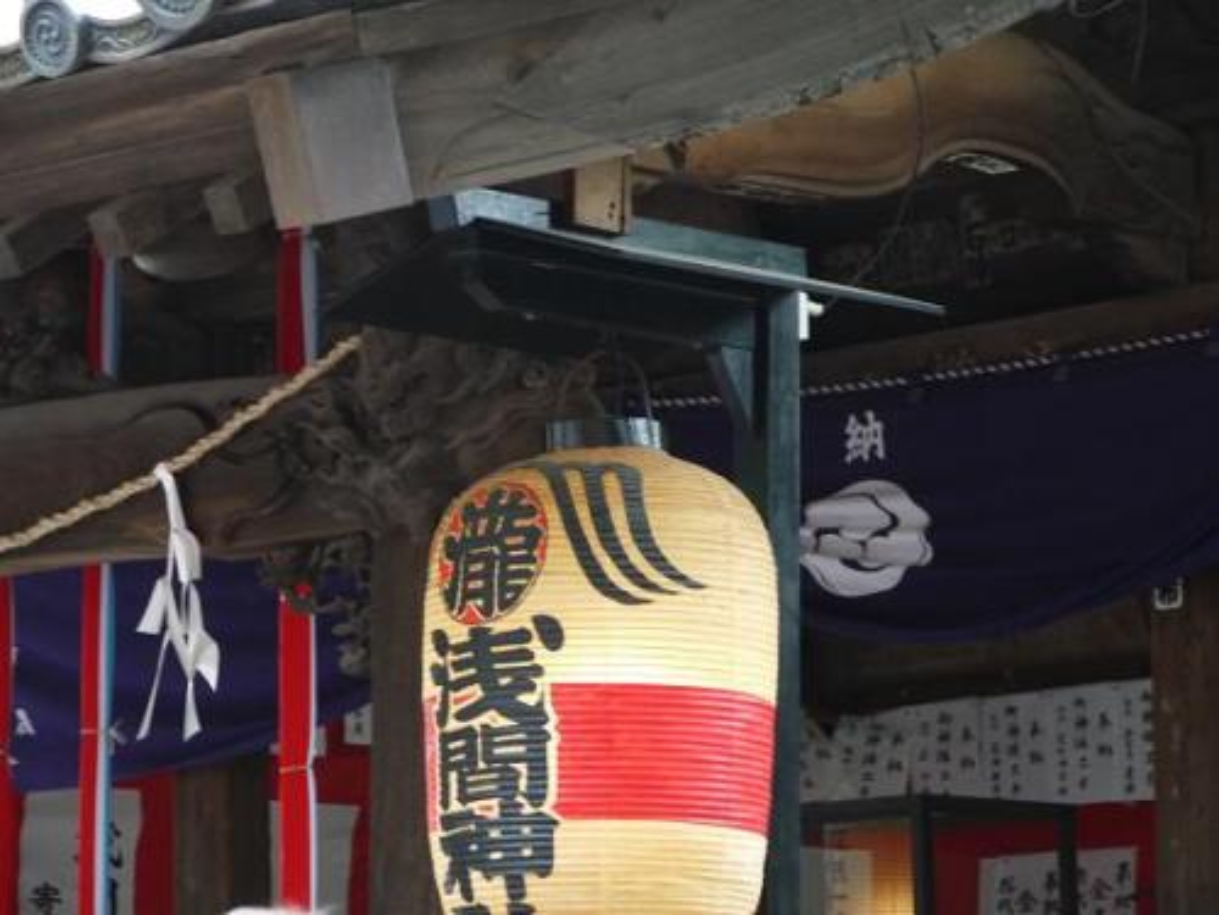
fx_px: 5141
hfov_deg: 13.5
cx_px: 610
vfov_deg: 10.2
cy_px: 458
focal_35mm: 146
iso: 800
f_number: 5.8
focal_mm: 73
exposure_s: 1/80
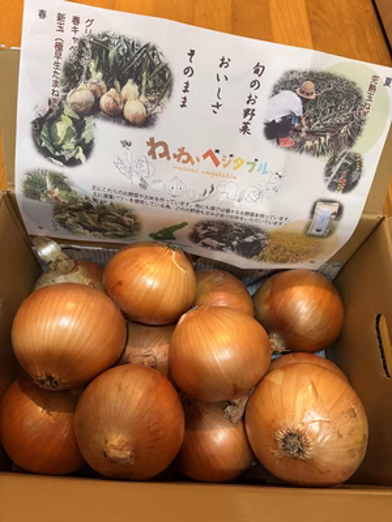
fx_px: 393
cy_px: 261
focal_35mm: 26
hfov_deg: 53.1
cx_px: 196
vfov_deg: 67.3
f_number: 1.6
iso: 400
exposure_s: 1/50
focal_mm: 5.96
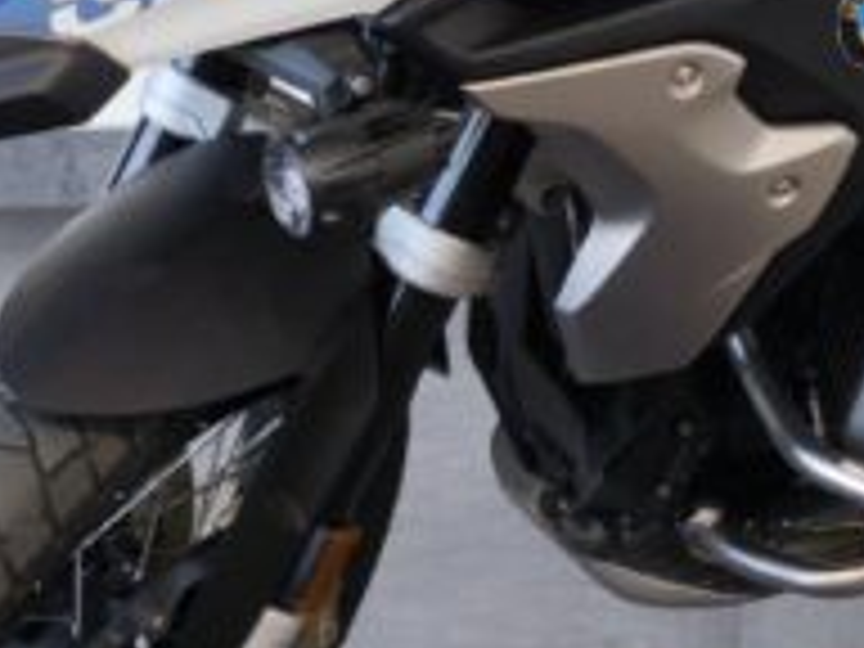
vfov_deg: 8.0
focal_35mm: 184
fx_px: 4593
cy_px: -68
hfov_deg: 10.6
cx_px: 963
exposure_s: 1/100
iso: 80
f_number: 1.6
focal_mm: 6.57
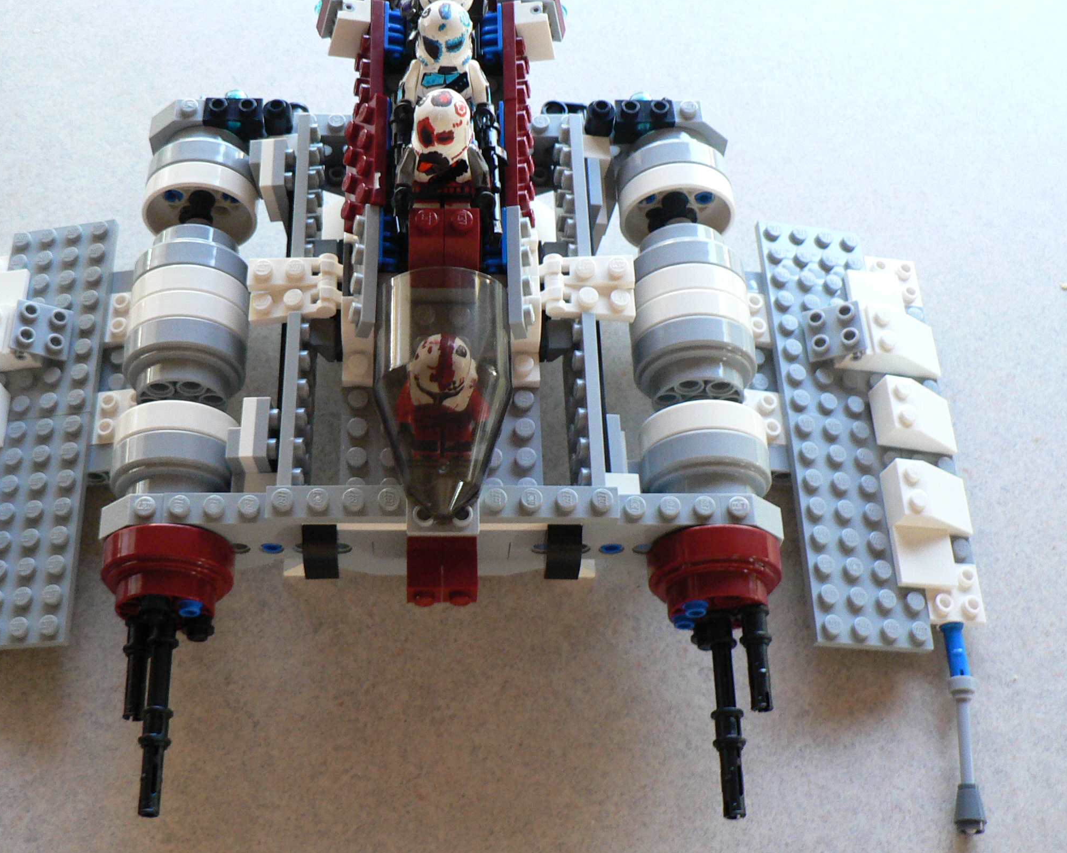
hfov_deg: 40.9
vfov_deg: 33.4
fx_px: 1421
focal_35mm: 45
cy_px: 372
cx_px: 421
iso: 200
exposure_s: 1/25
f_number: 2.8
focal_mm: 6
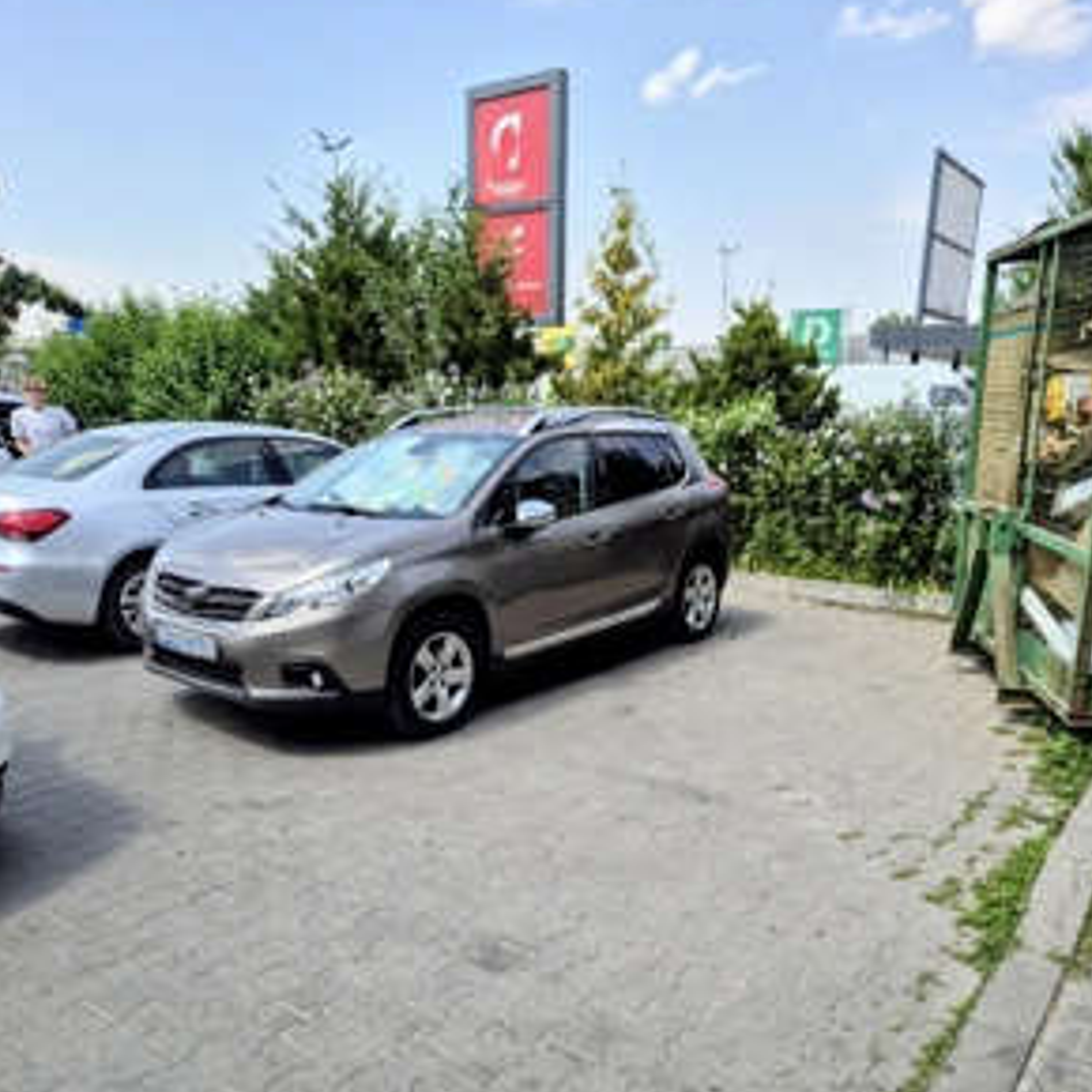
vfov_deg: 56.4
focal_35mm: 28
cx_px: 557
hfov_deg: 57.3
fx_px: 999
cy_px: 700
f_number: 1.8
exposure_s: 1/1180
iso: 25
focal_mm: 5.4
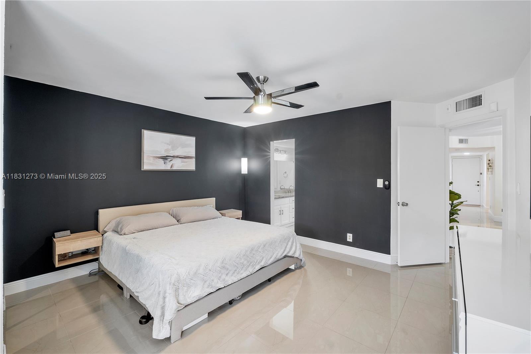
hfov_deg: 100.4
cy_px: 177
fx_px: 221
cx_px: 266
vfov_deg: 77.3
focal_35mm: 15
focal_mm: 10
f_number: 11
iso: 160
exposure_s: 1.3
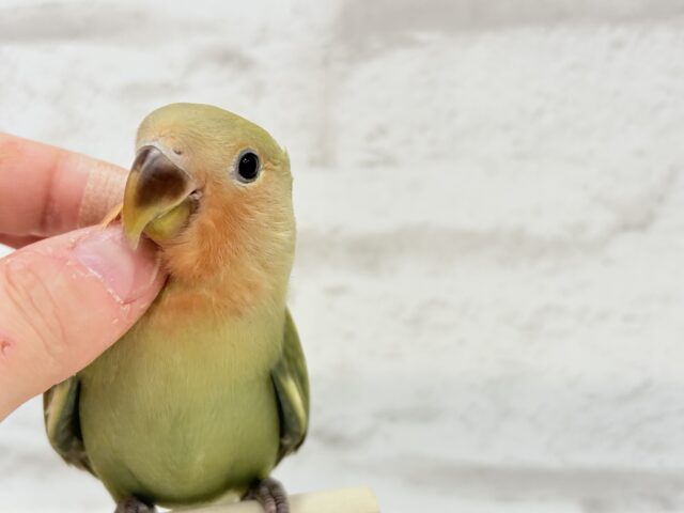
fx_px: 1028
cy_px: 256
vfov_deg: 28.0
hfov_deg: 36.8
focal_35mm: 52
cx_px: 342
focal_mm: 5.96
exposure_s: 1/50
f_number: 1.6
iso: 50
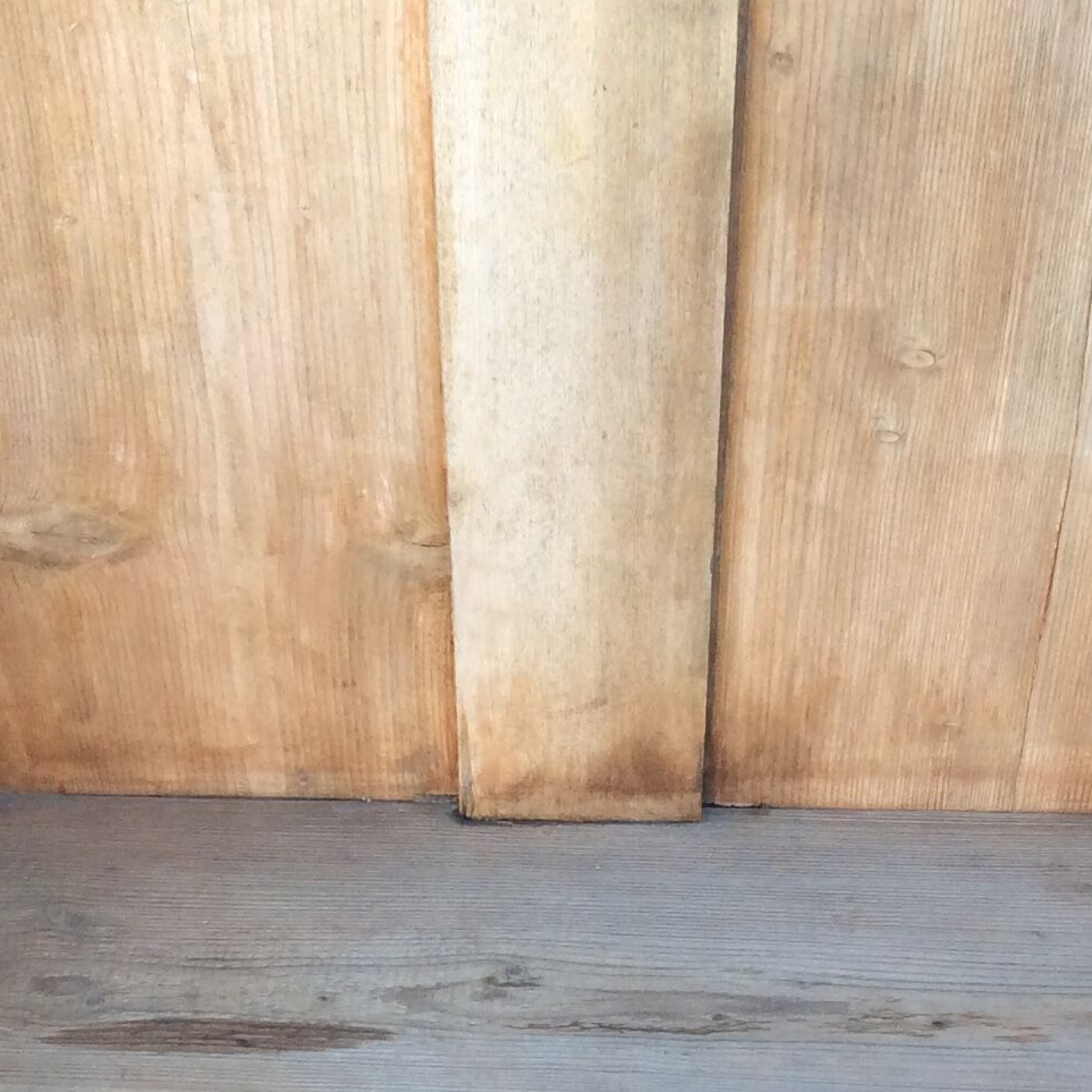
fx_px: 2712
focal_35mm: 76
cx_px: 558
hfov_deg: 22.8
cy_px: 930
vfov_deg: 22.3
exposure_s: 1/100
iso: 50
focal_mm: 3.3
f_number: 2.4
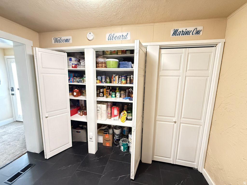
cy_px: 92
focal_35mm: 14
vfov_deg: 85.7
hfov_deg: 102.1
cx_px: 124
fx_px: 100
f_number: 2.2
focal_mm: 2.22
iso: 1000
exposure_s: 1/40
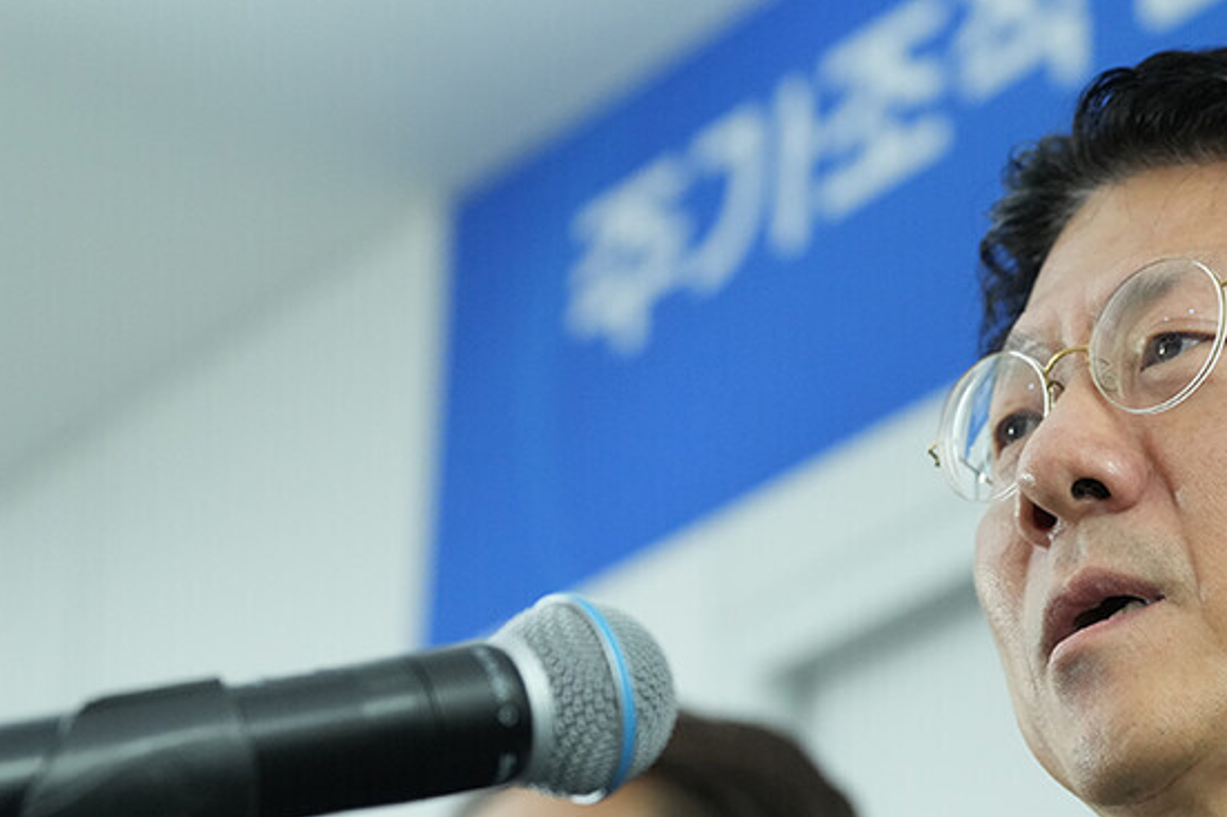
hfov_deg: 16.7
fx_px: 4157
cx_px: 986
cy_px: 501
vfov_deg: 11.2
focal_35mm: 122
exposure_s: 1/160
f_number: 3.5
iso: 3200
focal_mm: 70
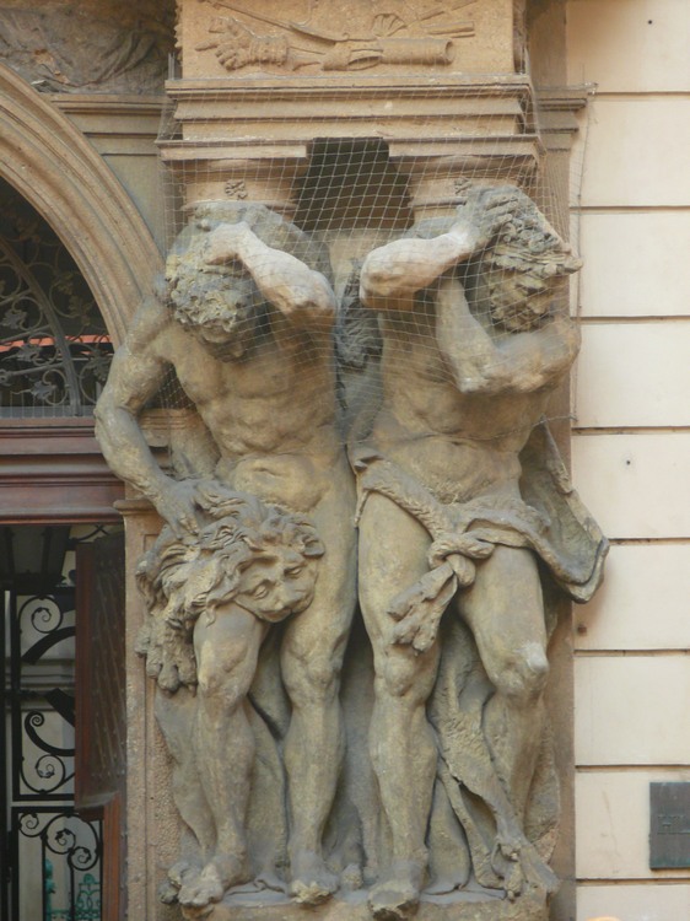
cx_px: 345
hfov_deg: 4.3
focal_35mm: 347
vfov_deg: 5.7
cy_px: 460
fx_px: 9228
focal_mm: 73.3
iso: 160
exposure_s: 1/30
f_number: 3.6
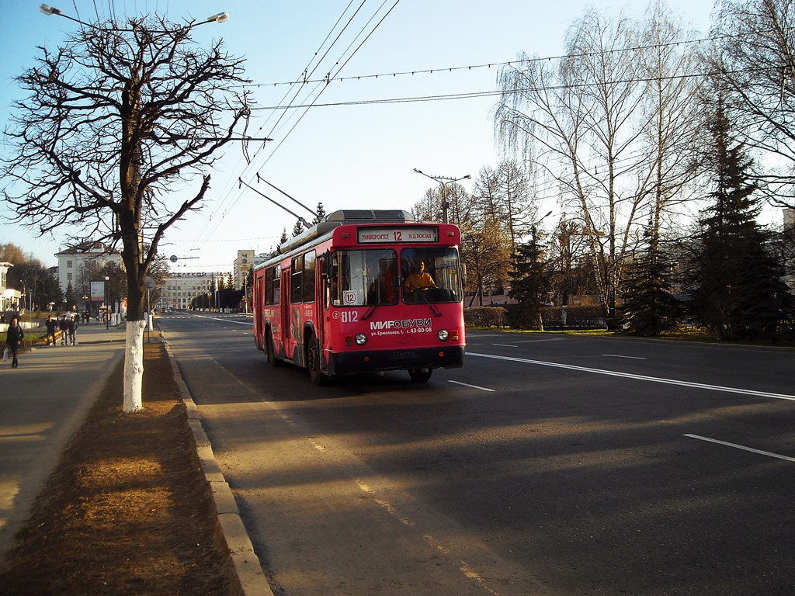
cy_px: 298
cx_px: 398
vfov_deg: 40.7
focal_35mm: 35
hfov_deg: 52.6
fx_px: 804
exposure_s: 1/369
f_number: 2.8
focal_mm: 5.7
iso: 64
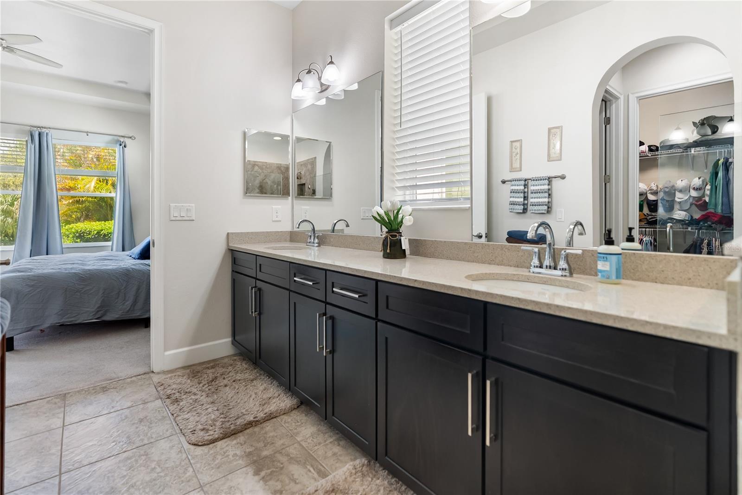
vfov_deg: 73.8
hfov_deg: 96.7
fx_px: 330
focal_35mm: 16
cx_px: 371
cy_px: 248
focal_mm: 16
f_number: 2.8
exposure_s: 1/125
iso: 320
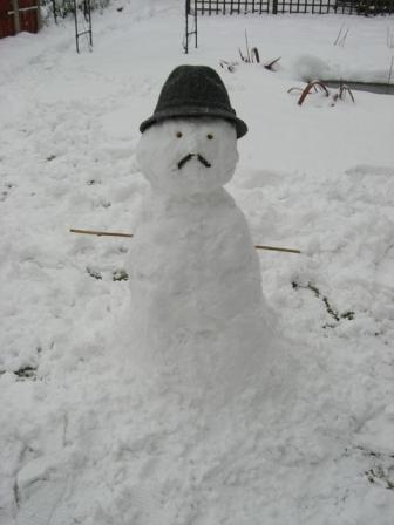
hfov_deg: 37.7
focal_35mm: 38
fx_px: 577
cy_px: 262
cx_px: 197
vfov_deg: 49.0
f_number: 4.3
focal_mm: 6.2
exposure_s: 1/250
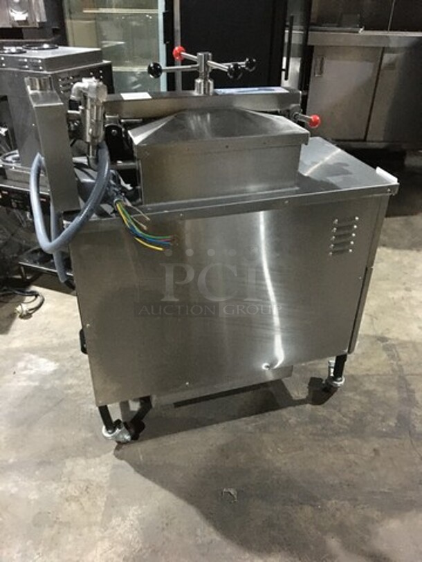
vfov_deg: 61.7
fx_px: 471
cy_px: 281
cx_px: 211
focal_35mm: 29
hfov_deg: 48.2
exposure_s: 1/15
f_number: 2.2
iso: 320
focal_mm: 4.15
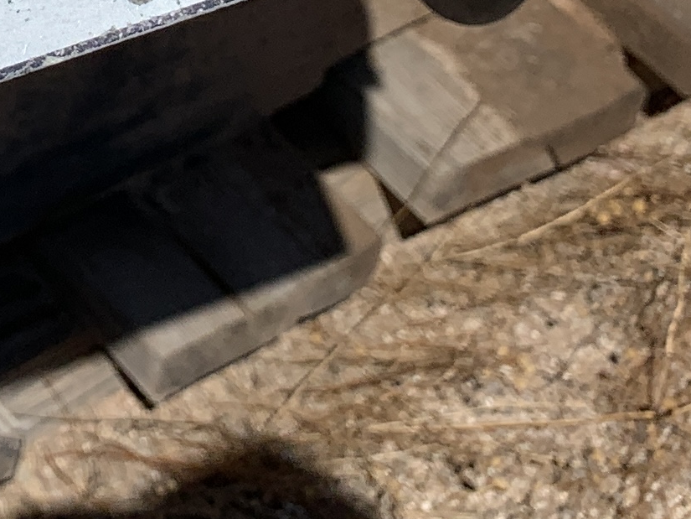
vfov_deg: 10.7
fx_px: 2536
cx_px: -351
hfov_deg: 14.5
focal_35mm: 127
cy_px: -496
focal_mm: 4.25
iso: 25
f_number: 1.8
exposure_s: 1/4673
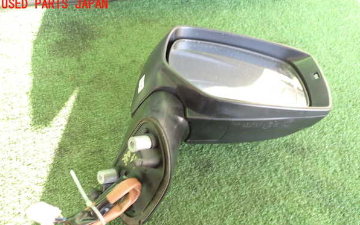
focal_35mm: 32
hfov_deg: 59.6
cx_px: 179
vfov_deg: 39.3
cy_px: 133
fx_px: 314
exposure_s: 1/30
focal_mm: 5.4
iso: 200
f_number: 2.3
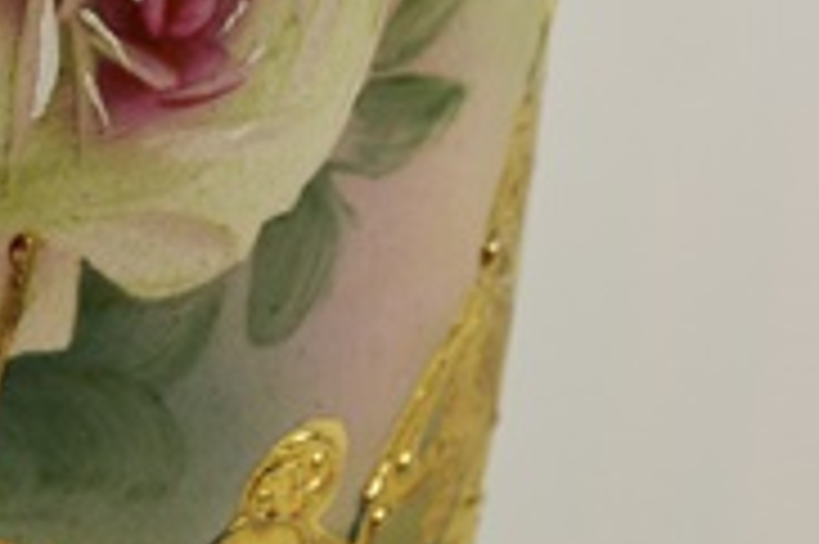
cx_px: -63
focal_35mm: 99
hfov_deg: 19.8
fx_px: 2250
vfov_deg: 13.4
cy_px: -144
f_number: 5.6
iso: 280
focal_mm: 20
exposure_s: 1/125
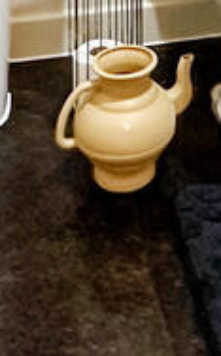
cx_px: 229
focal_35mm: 81
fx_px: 783
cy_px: -367
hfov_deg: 15.7
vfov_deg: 17.6
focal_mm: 2.22
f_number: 2.2
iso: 400
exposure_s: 1/50
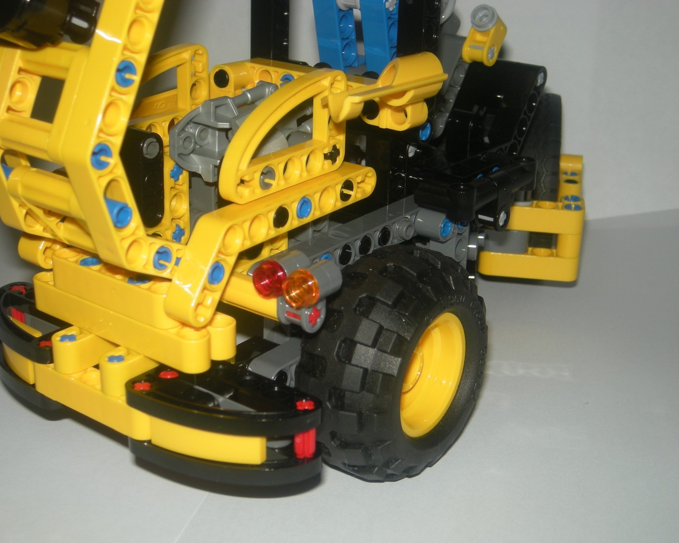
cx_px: 324
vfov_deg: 25.8
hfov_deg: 32.0
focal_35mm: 59
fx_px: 1185
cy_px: 279
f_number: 6.7
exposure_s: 1/60
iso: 64
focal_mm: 8.8
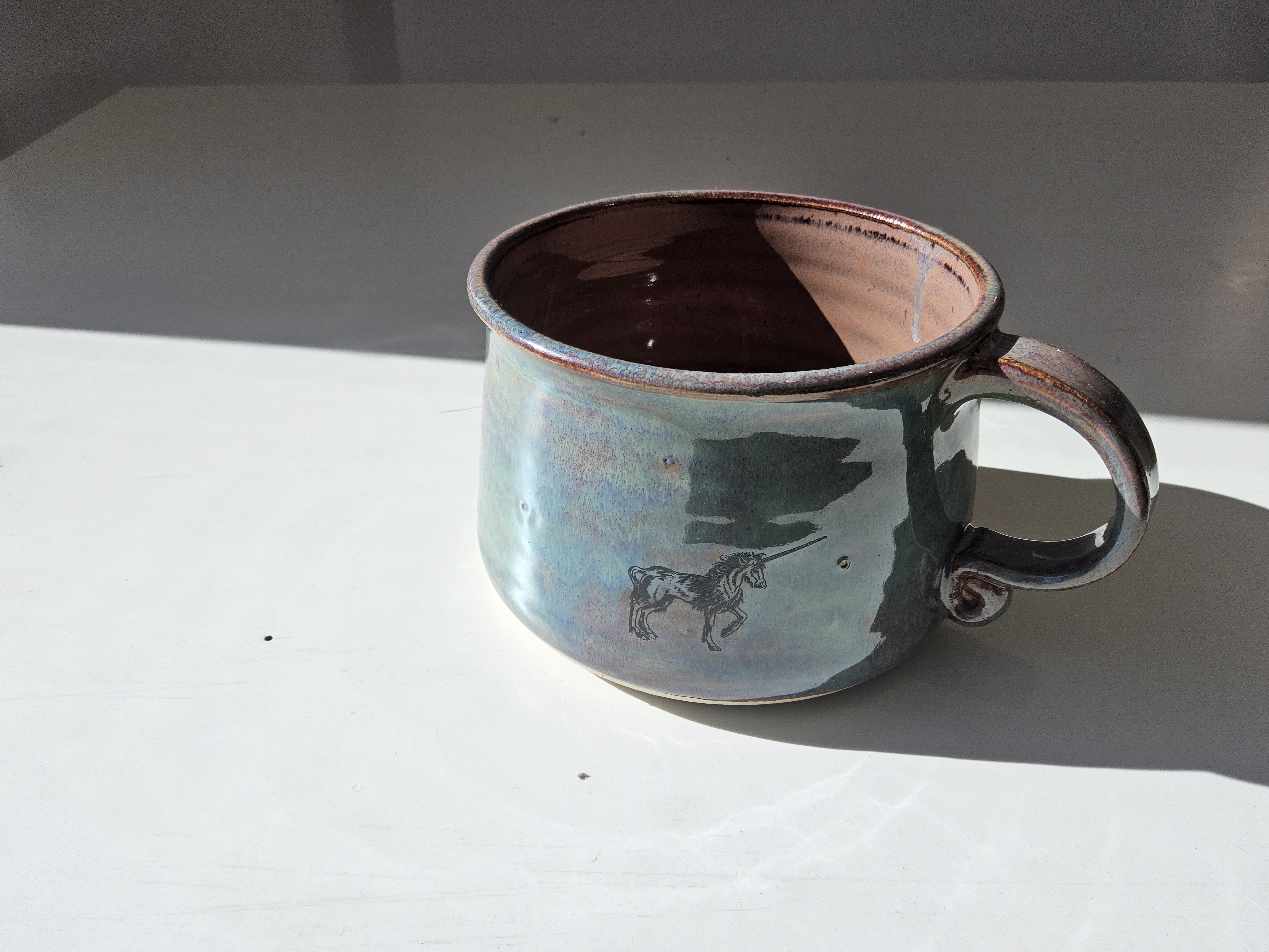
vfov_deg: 58.9
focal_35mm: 23
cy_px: 476
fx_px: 843
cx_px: 634
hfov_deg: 73.9
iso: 32
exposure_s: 1/120
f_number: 2
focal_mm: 3.08
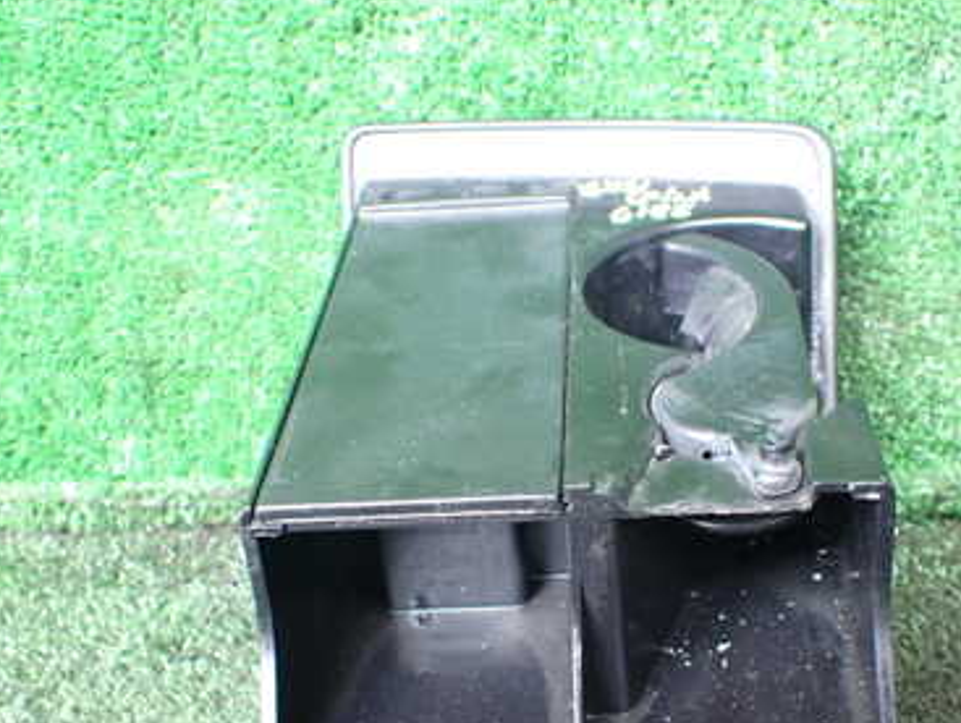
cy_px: 527
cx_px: 576
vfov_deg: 29.3
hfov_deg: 38.7
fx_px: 1362
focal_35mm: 49
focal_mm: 5.4
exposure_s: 1/40
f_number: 2.3
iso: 800
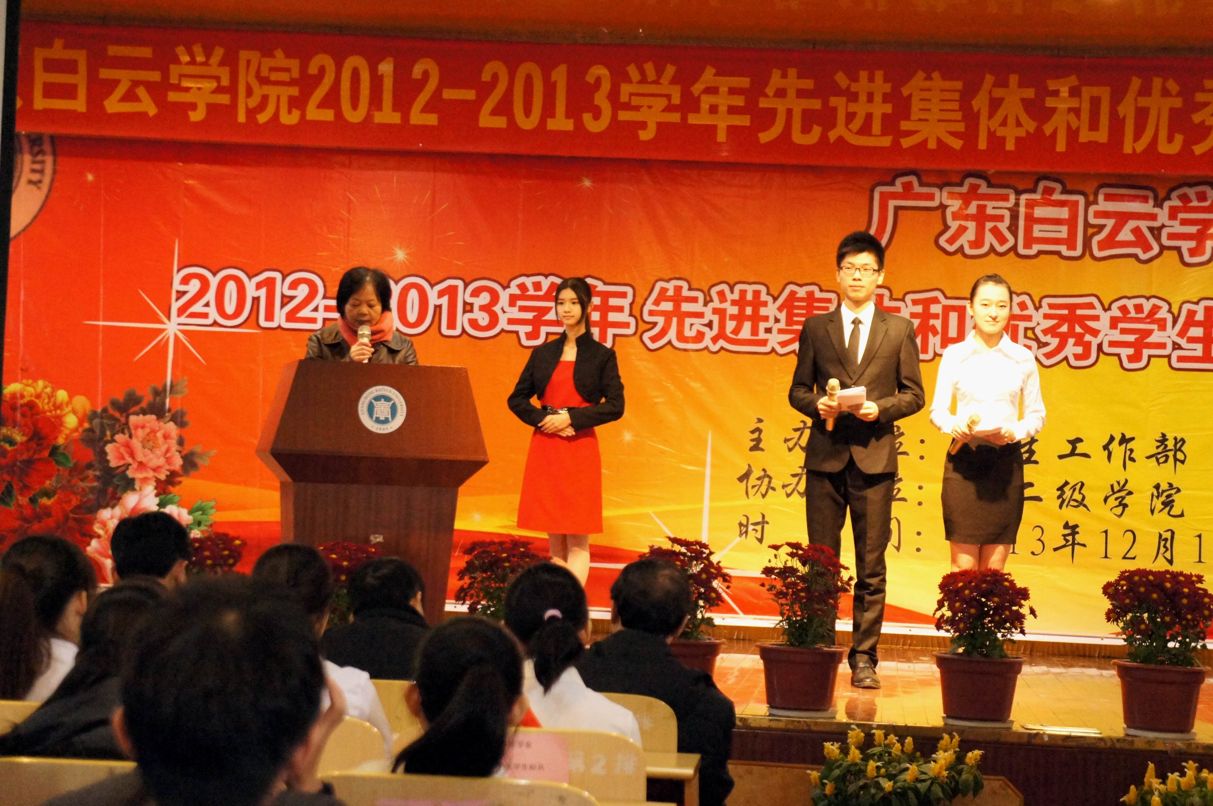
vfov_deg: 16.5
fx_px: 2777
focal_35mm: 82
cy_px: 403
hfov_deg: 24.6
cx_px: 606
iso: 6400
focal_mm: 55
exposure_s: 1/100
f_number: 5.6
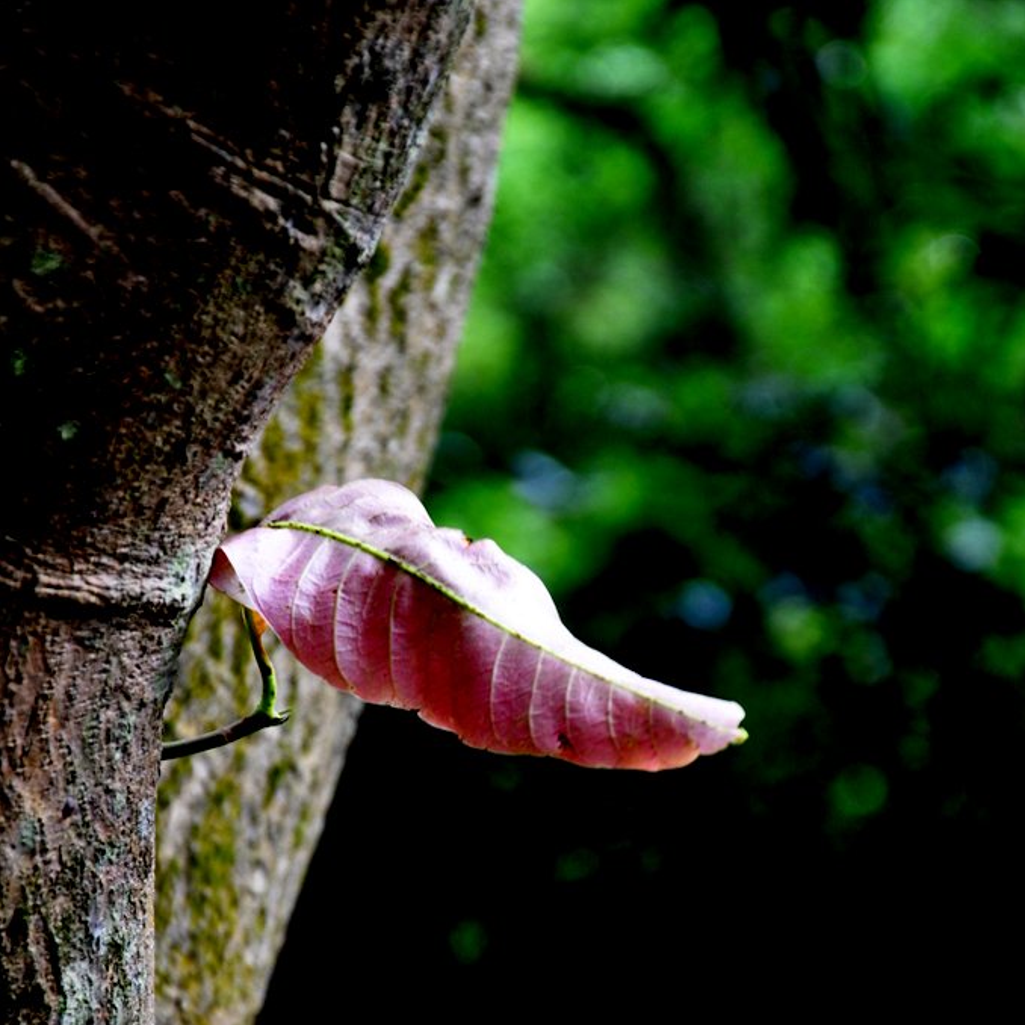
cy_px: 698
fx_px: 5930
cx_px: 512
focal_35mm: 177
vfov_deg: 9.9
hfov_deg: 9.9
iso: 400
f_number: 6.3
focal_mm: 92
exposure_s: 1/40
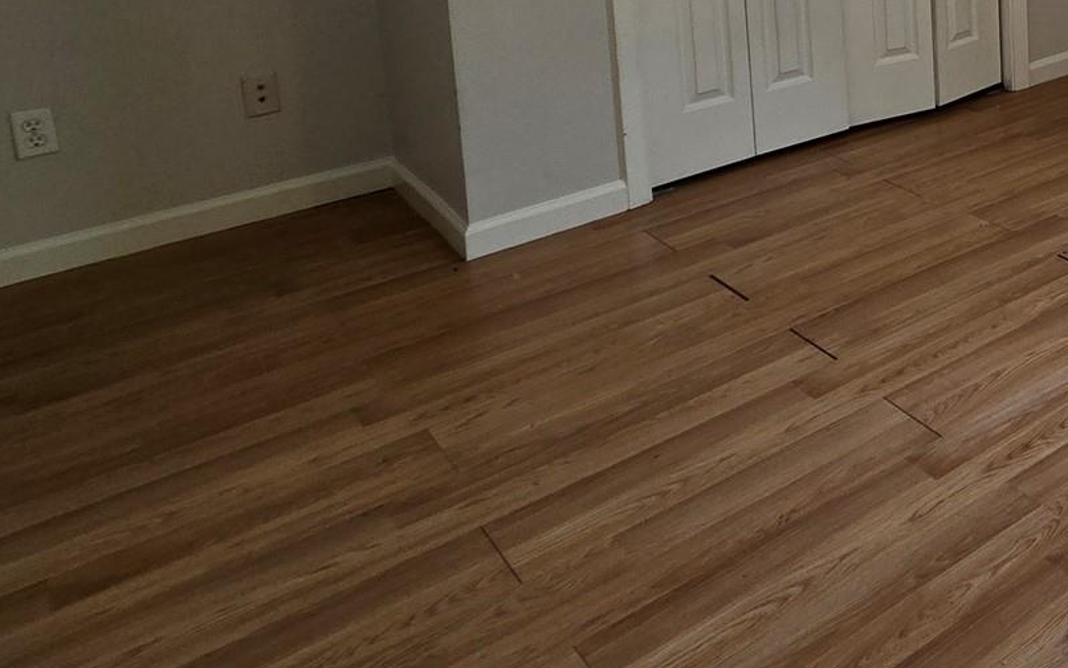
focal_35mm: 35
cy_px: -130
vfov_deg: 30.8
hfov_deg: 40.6
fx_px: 1019
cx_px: 1254
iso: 50
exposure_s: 1/60
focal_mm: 2.2
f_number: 2.2
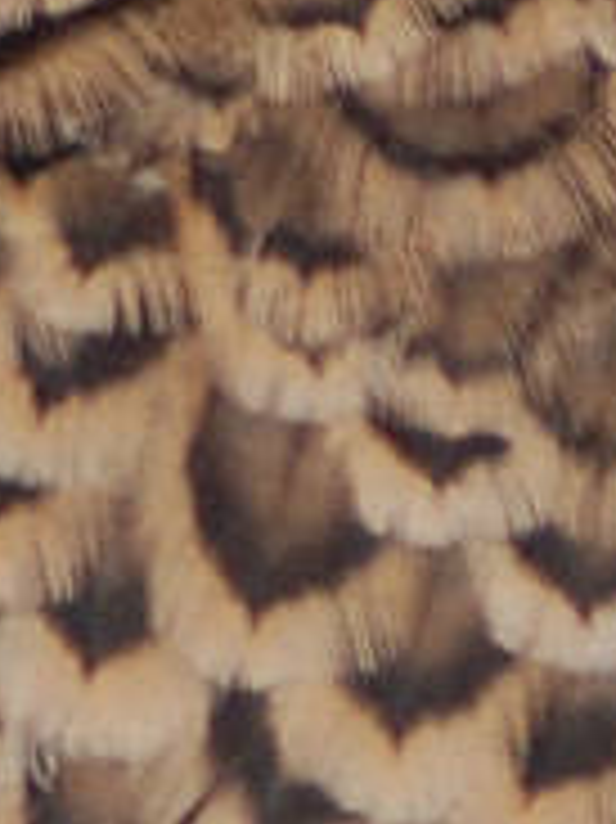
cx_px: 647
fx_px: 53876
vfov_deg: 0.9
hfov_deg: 0.7
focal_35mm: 2268
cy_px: 883
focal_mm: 180
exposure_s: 1/60
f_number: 5.6
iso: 400
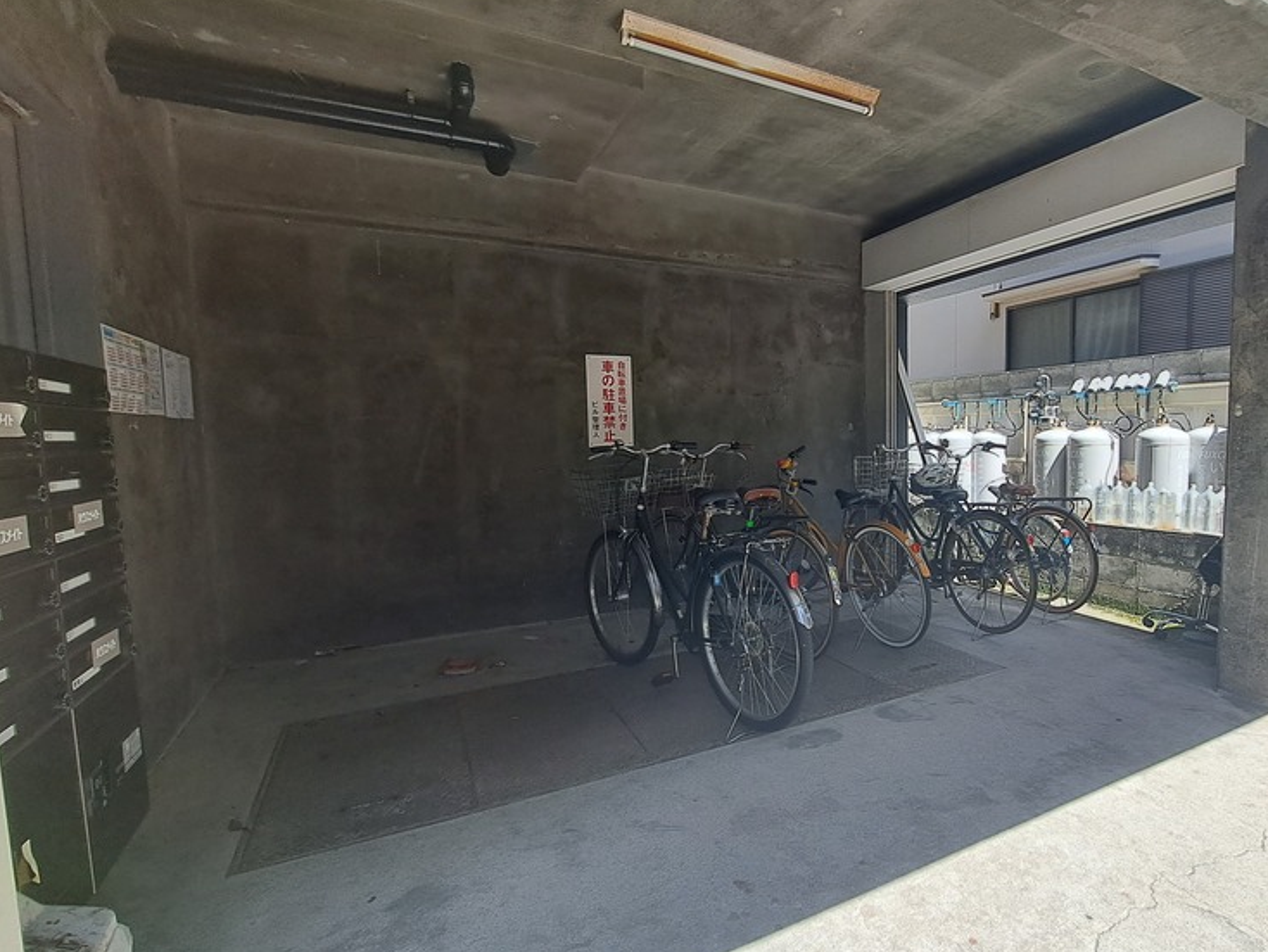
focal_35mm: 17
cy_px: 489
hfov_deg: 89.7
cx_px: 770
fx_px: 623
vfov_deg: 74.7
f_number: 2.2
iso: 50
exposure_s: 1/328
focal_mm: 1.74
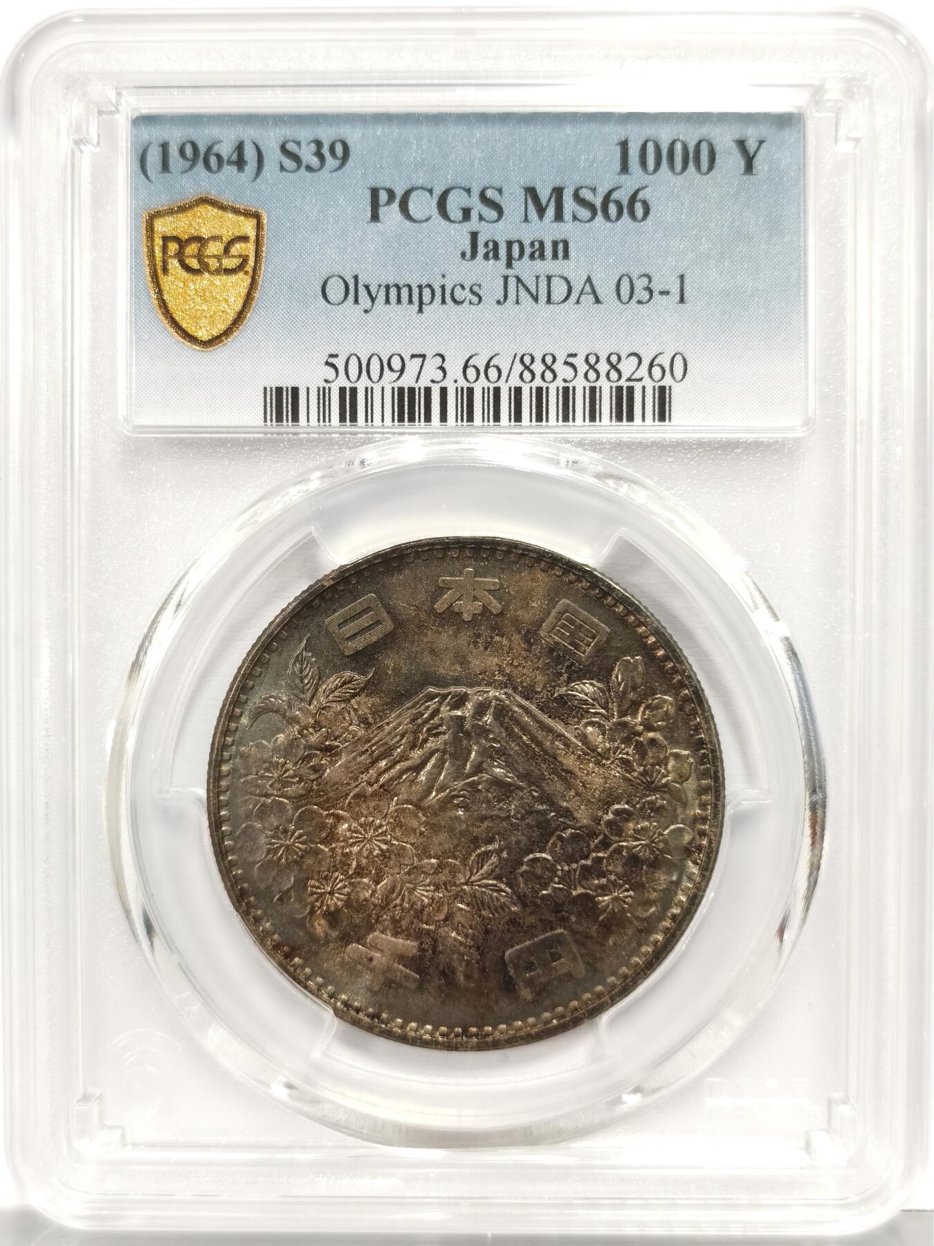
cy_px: 623
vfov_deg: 35.5
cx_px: 467
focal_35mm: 54
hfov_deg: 27.0
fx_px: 1943
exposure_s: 1/100
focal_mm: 5.56
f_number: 16
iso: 200
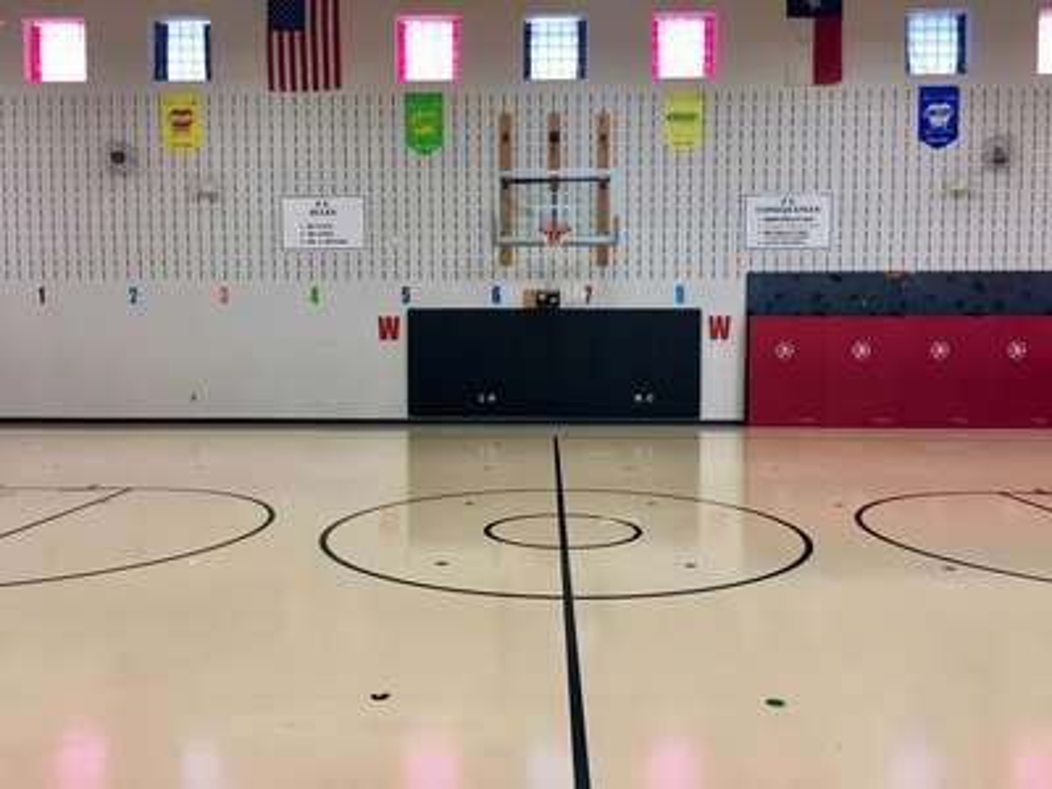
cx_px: 526
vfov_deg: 48.2
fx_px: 881
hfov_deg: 61.7
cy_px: 394
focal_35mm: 29
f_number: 2.2
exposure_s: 1/30
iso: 50
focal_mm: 4.15
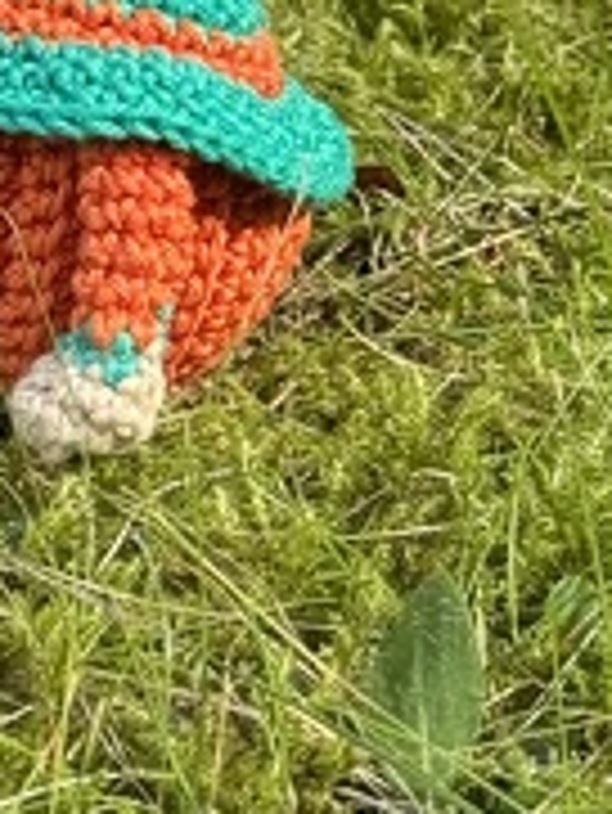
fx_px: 4992
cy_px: -297
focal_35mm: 212
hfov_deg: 6.9
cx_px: -454
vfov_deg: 9.1
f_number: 1.78
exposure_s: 1/173
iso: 50
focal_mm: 6.76
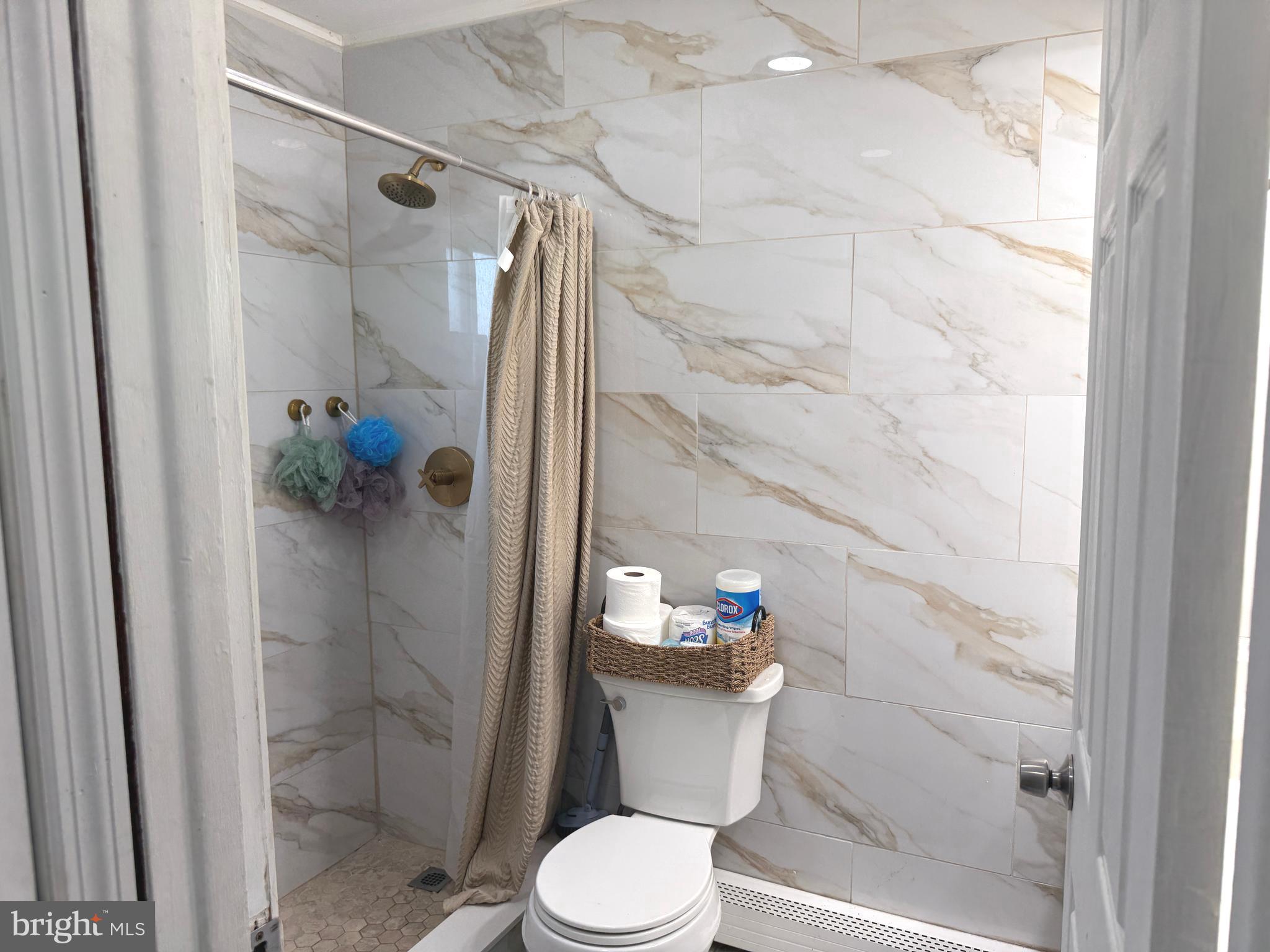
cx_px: 635
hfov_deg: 71.6
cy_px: 476
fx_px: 881
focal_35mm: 24
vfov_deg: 56.8
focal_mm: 6.76
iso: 50
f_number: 1.78
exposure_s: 1/129
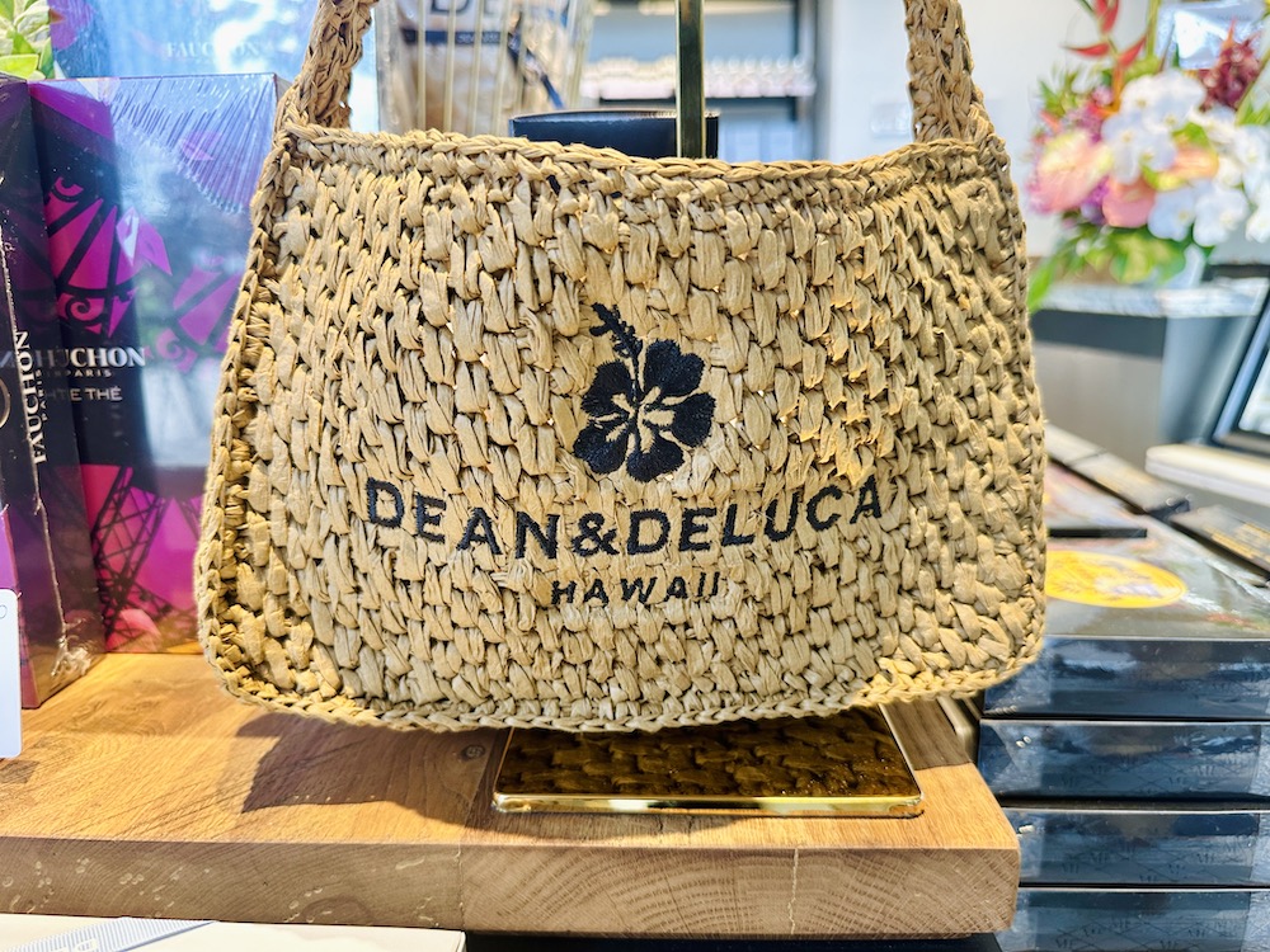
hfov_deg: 71.6
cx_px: 635
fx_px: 881
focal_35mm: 24
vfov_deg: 56.8
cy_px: 476
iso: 160
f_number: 1.78
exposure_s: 1/120
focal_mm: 6.86
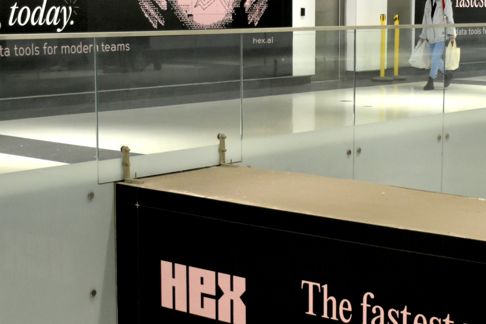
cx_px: 413
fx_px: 1123
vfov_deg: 16.4
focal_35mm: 83
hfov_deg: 23.9
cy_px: 151
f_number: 3.8
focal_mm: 23
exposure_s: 1/125
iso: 1600
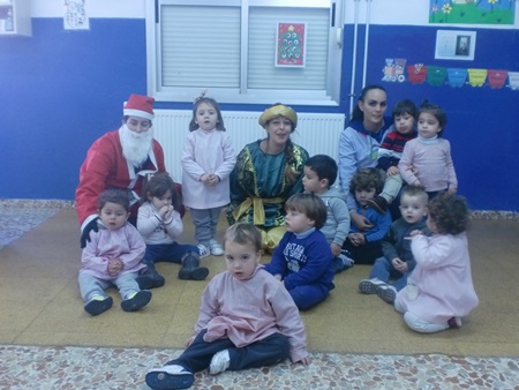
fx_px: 525
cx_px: 260
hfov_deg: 52.6
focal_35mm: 35
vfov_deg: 40.7
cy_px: 195
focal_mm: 6.3
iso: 400
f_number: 3.1
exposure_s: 1/30
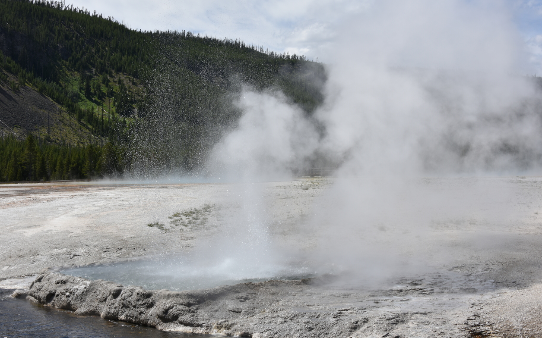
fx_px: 768
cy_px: 169
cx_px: 269
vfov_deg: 24.9
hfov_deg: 38.9
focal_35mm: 52
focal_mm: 50
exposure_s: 1/320
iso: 100
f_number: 9
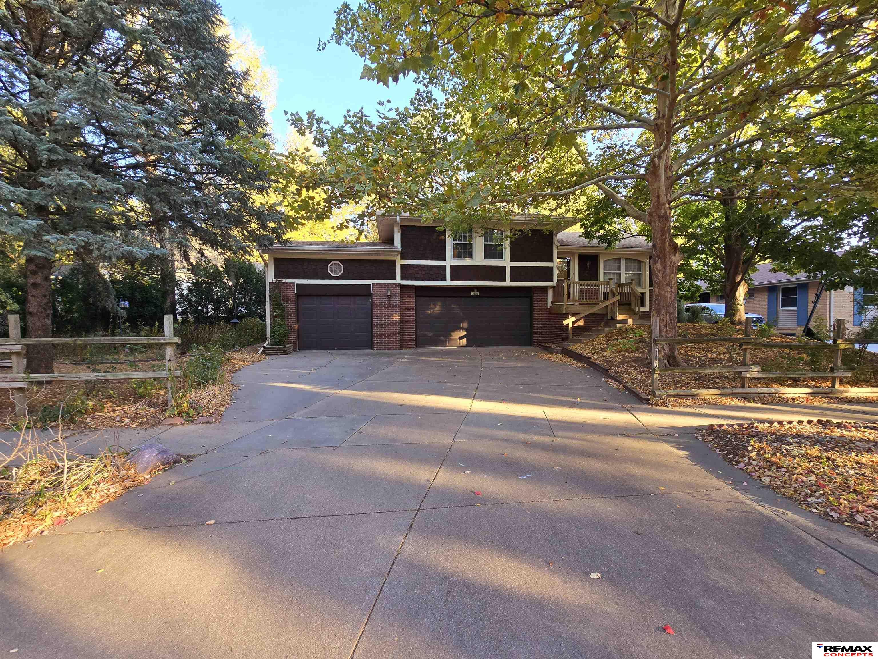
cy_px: 330
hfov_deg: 106.2
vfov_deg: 89.9
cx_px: 439
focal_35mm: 13
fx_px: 330
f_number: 2.2
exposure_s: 1/120
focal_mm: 2.2
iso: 64
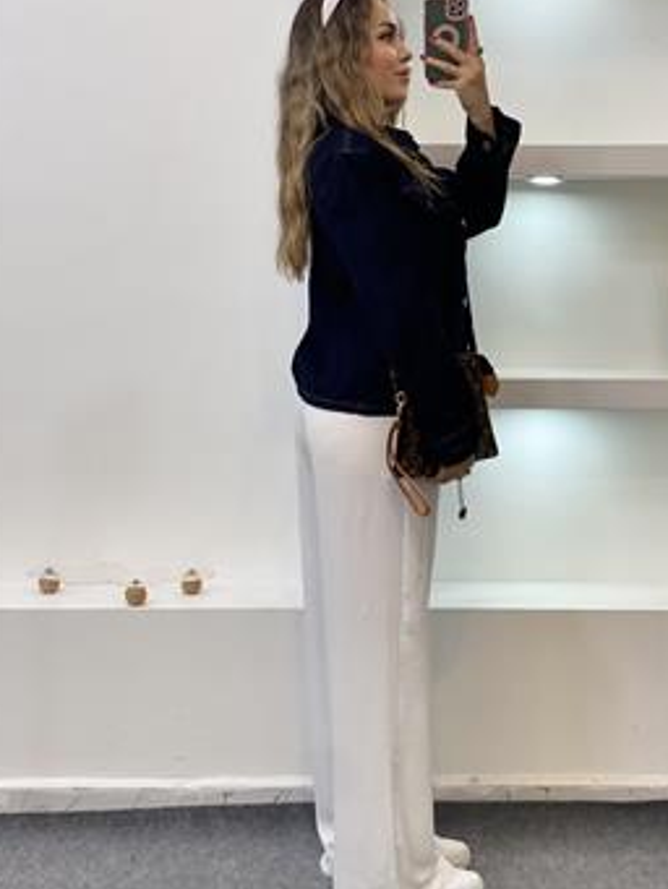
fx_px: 1620
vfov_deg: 30.7
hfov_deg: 23.3
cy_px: 429
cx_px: 386
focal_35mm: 63
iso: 80
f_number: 2
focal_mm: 6
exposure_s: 1/100
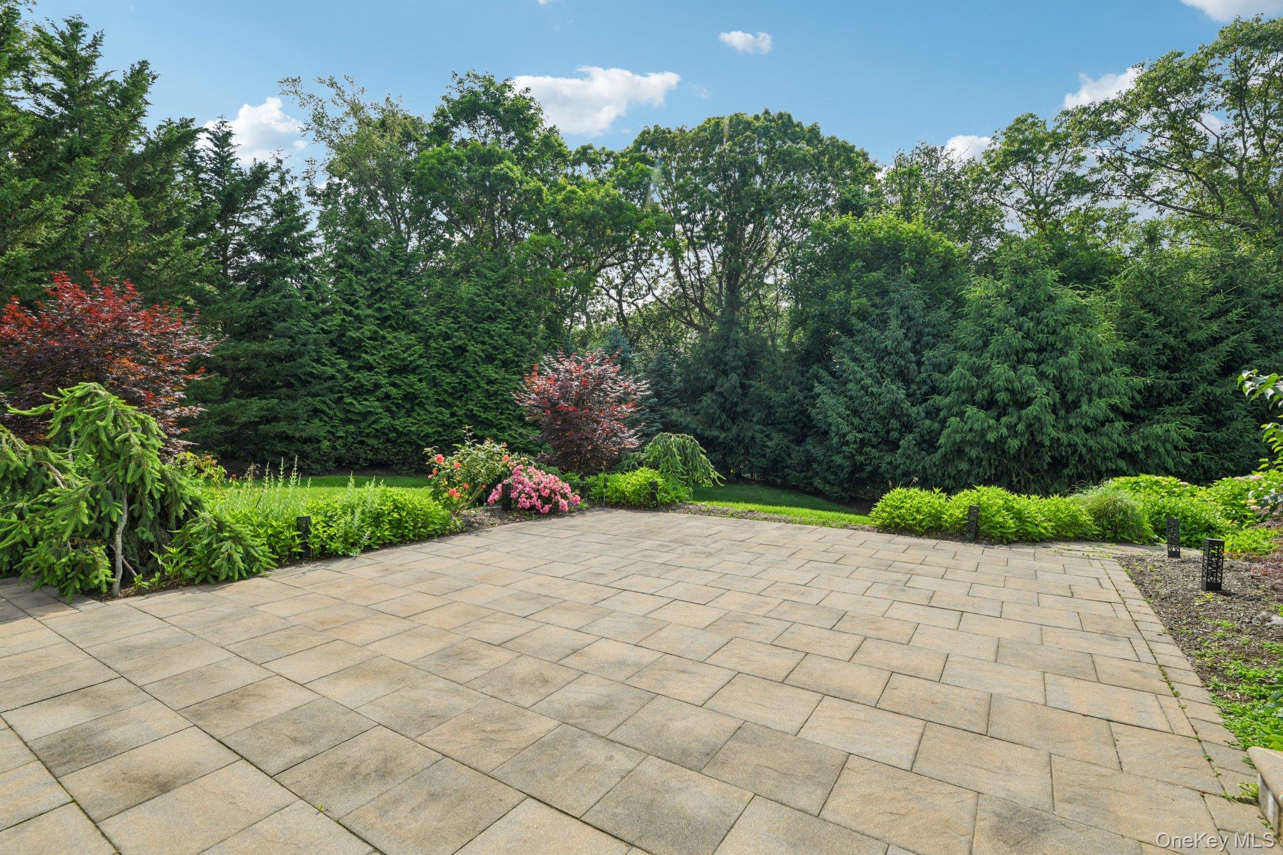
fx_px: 606
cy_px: 428
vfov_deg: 70.4
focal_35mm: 17
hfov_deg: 93.3
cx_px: 642
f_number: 8
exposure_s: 1/250
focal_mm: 17
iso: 200
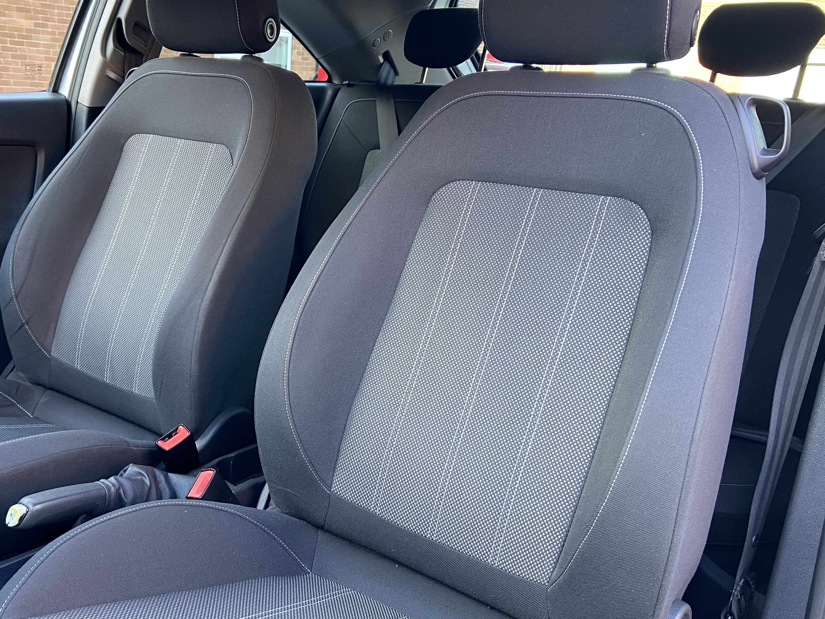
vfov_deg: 41.7
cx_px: 311
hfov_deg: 53.4
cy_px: 352
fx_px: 810
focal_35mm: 34
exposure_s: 1/60
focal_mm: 4.25
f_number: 1.8
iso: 160
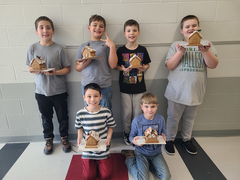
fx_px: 180
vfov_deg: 53.1
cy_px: 90
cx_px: 120
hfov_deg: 67.3
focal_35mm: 26
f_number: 1.8
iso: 50
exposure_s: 1/60
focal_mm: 5.4
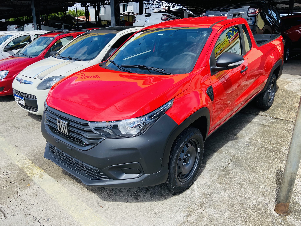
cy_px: 113
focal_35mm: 26
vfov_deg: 53.1
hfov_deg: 67.3
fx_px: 226
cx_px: 150
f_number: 1.8
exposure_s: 1/1429
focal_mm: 4.25
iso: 32
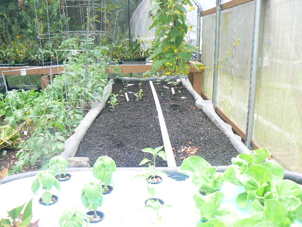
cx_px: 151
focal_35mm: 36
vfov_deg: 39.7
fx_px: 314
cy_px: 114
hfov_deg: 51.4
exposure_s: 1/30
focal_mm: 6
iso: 80
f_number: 2.8
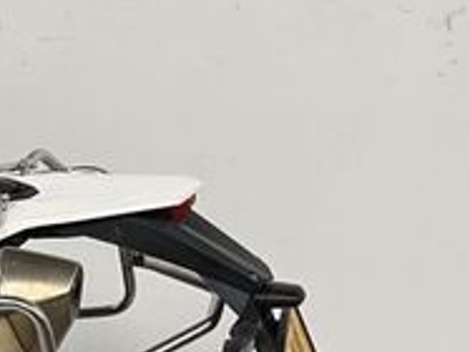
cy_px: 352
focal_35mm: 89
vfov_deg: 16.2
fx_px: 1208
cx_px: -226
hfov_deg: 19.4
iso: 100
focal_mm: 5.1
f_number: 1.6
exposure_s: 1/50
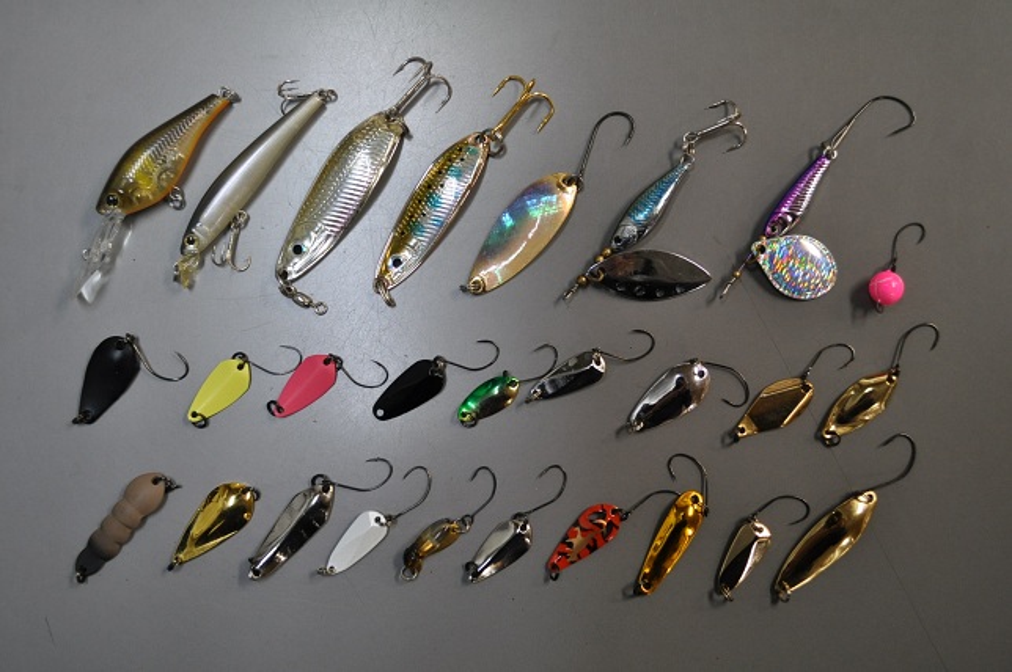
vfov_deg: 30.8
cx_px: 506
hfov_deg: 45.0
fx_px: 1222
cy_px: 336
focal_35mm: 44
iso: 800
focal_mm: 29
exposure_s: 1/60
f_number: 5
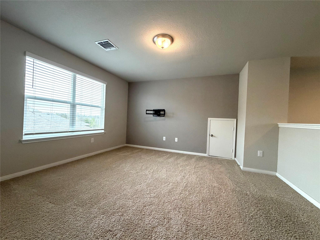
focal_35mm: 14
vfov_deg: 85.7
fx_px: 129
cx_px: 160
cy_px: 120
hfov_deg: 102.1
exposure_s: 1/120
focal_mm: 2.22
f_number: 2.2
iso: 250
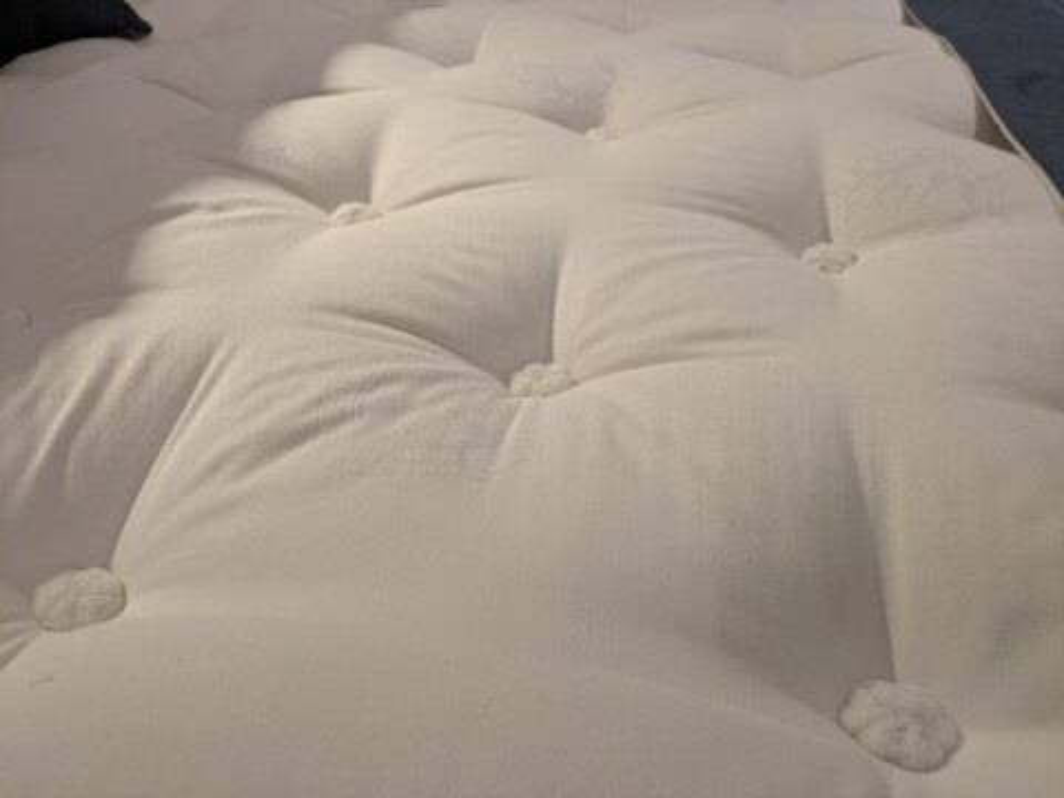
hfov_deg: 69.4
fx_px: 768
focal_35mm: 25
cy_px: 399
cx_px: 532
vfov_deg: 54.9
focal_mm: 5.43
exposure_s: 1/100
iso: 114
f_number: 1.89
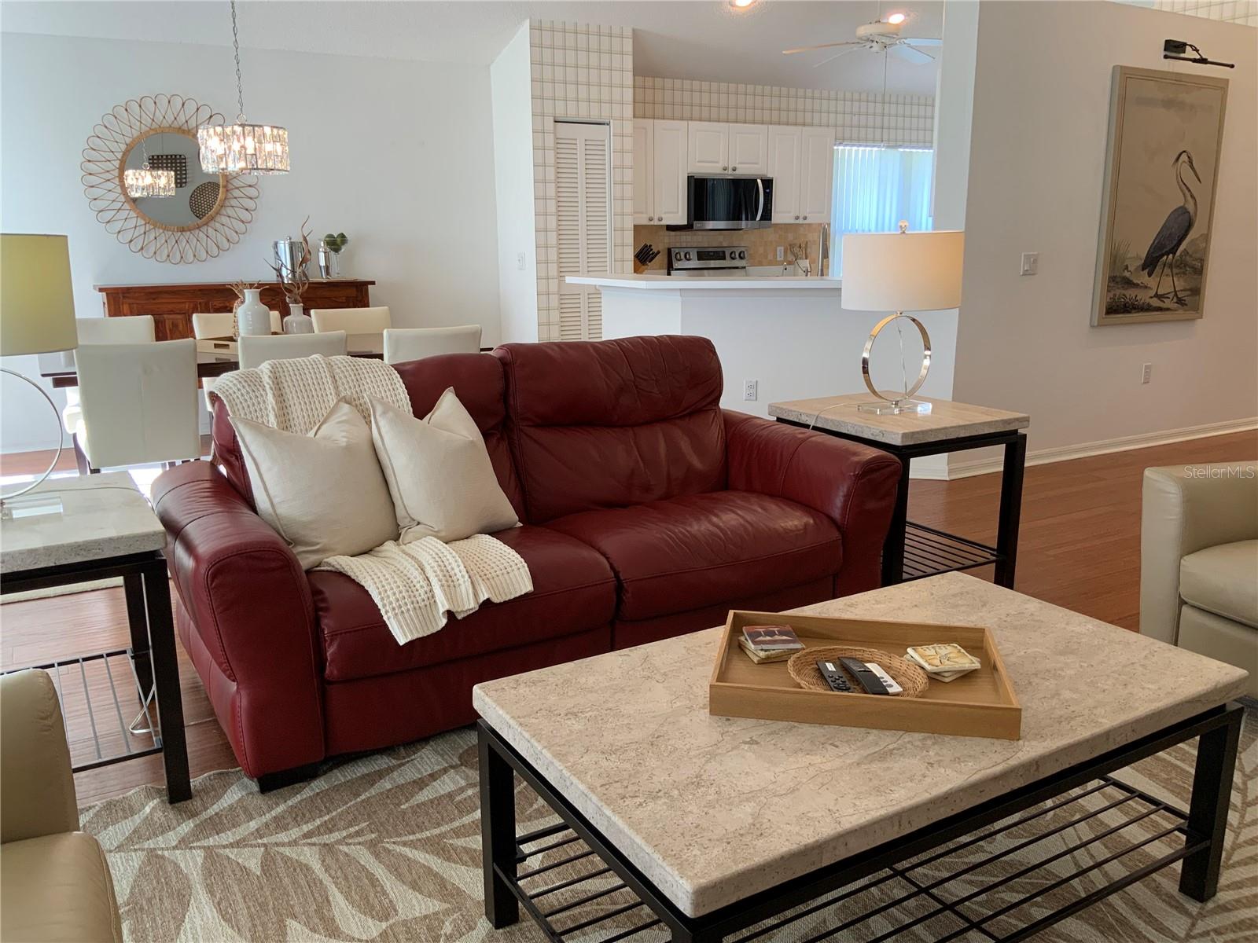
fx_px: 1054
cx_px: 629
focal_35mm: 29
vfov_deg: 48.2
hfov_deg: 61.7
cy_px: 472
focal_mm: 3
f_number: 1.8
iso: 40
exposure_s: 1/60
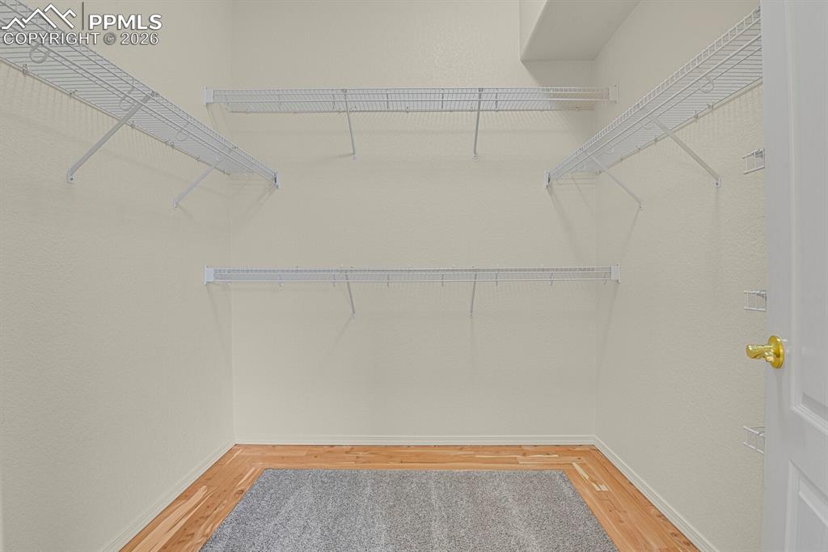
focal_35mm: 17
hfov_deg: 93.3
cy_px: 276
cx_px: 414
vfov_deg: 70.4
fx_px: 391
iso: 250
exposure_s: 3
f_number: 8
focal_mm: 17
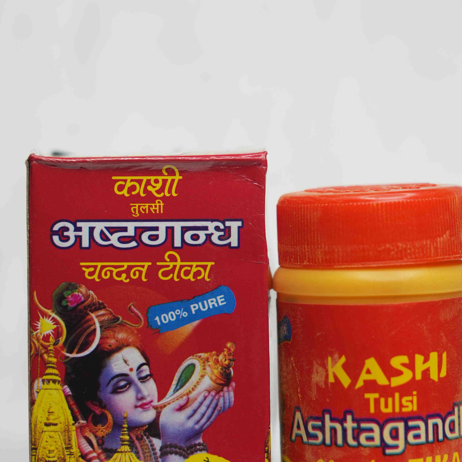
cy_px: 273
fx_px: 2386
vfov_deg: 11.1
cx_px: 249
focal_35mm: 158
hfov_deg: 11.1
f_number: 5.6
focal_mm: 105
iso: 320
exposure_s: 1/100
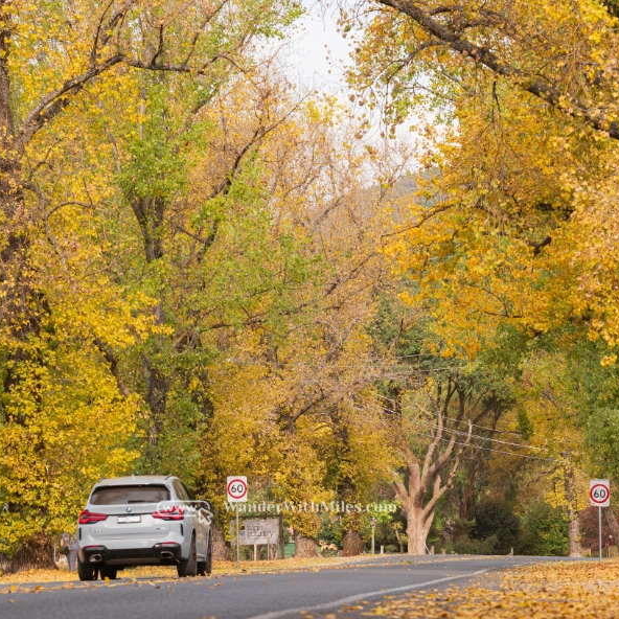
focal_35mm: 195
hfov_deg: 9.0
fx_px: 3945
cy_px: 513
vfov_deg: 8.9
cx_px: 277
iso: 200
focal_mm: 110
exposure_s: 1/210
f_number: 5.6
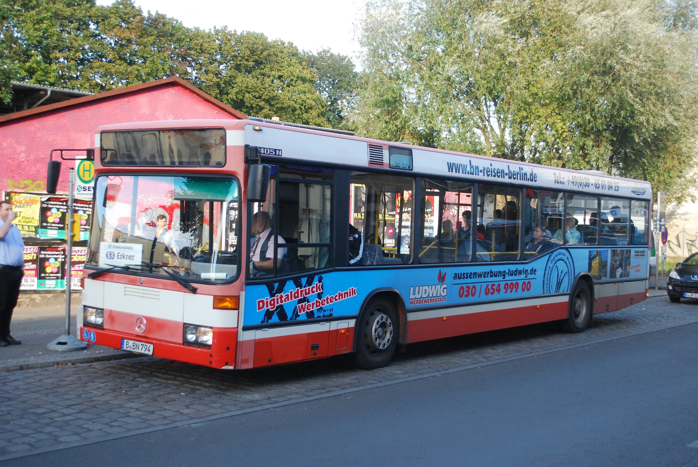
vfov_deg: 30.0
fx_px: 874
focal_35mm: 45
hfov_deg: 43.6
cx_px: 349
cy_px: 234
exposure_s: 1/500
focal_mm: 30
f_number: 4.8
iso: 800
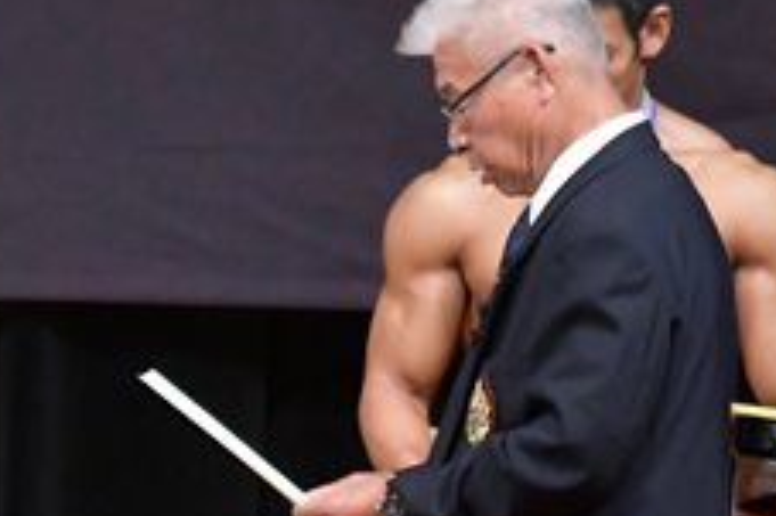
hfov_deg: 2.4
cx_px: -149
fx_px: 18761
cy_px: 574
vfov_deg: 1.6
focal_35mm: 871
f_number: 5.6
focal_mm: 170
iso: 5000
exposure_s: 1/400
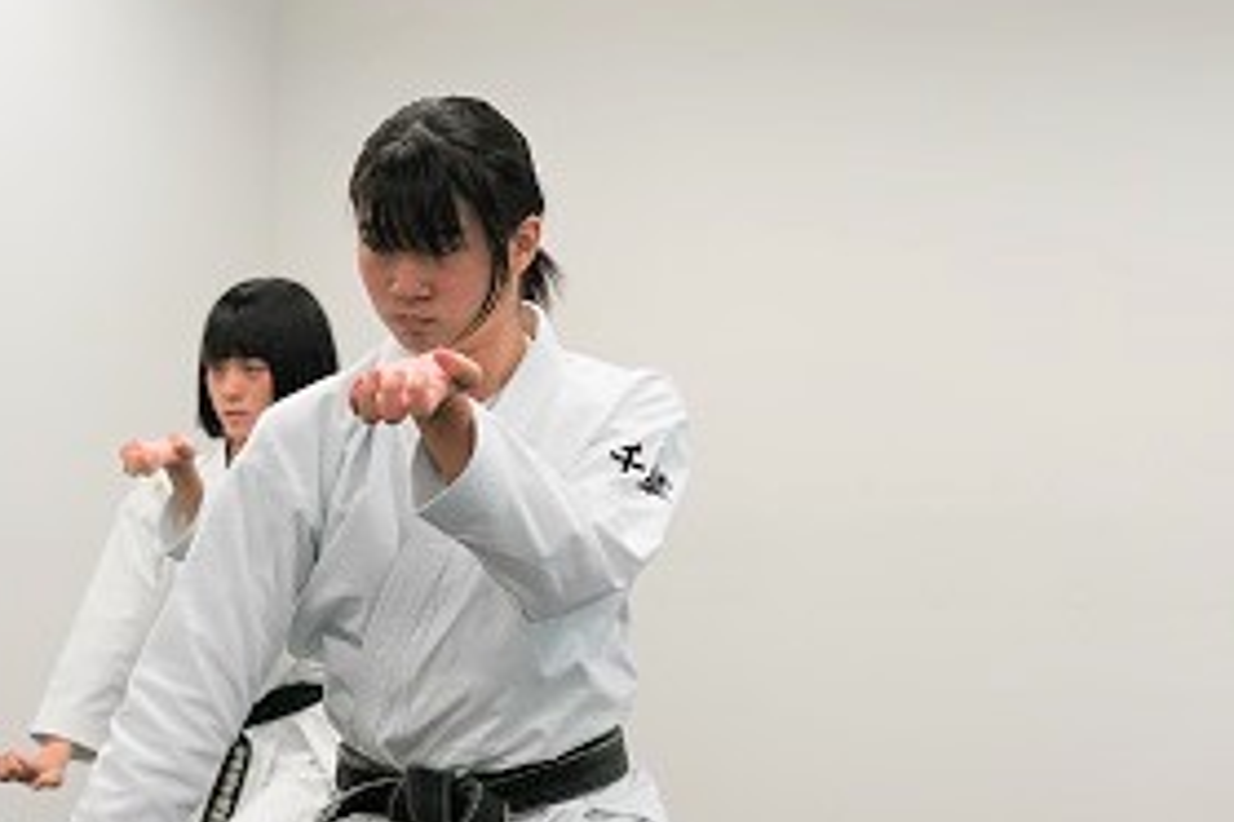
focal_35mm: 99
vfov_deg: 13.7
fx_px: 3393
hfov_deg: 20.6
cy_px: 681
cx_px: 761
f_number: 4
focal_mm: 46
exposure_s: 1/500
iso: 2000
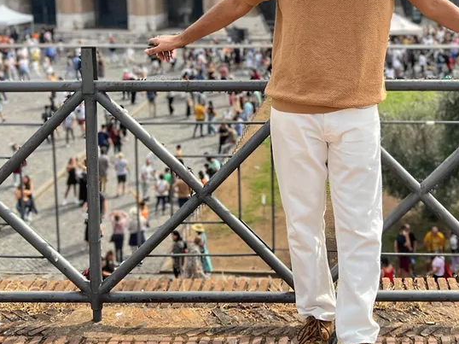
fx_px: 769
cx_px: 290
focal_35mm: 58
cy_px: 37
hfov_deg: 33.1
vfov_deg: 24.5
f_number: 1.5
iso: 50
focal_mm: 5.7
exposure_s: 1/2165
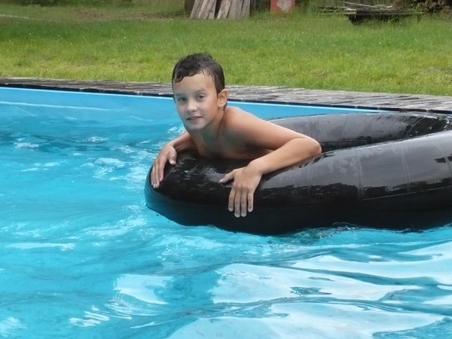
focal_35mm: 144
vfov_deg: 10.3
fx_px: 1880
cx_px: 226
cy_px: 170
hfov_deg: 13.7
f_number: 5
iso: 400
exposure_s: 1/200
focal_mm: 17.4
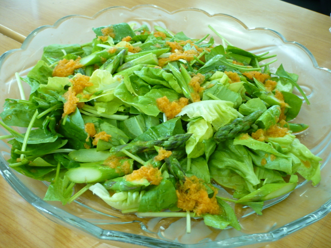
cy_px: 124
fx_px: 335
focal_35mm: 35
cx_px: 166
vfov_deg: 40.7
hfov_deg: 52.6
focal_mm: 5.8
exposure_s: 1/30
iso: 160
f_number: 2.8
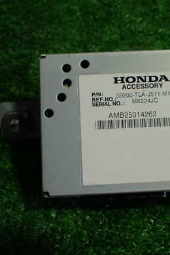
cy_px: 131
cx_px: 118
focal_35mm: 48
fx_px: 340
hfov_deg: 27.8
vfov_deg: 41.1
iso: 200
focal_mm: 5.4
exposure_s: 1/125
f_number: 2.3
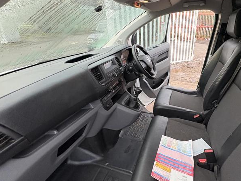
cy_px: 80
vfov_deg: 63.3
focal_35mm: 21
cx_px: 152
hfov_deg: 77.4
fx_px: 146
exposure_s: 1/99
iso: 200
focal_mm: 2.22
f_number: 2.2
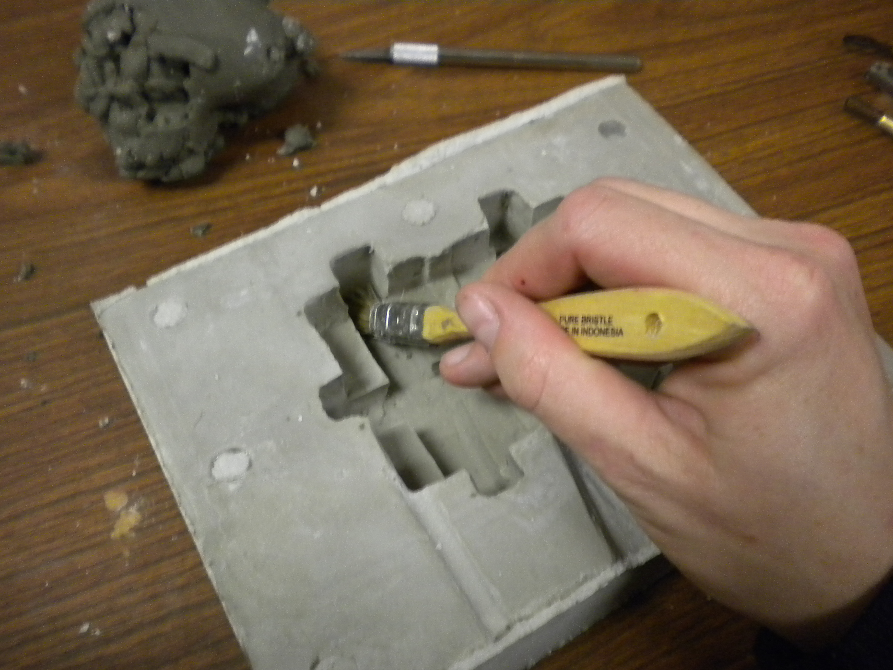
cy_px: 335
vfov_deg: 40.7
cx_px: 446
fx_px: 903
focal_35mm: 35
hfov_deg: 52.6
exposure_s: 1/23.8
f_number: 3.1
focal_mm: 6.3
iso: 400
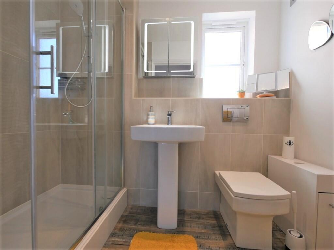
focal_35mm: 14
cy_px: 125
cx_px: 167
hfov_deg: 102.0
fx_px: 135
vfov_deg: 85.7
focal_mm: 7
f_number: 4
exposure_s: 1/100
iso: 200
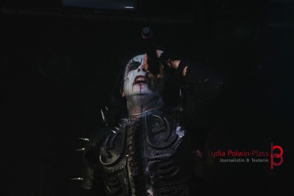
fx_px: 857
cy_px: 98
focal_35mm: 105
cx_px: 147
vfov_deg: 13.0
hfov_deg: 19.5
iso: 1000
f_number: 5
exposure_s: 1/125
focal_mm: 70
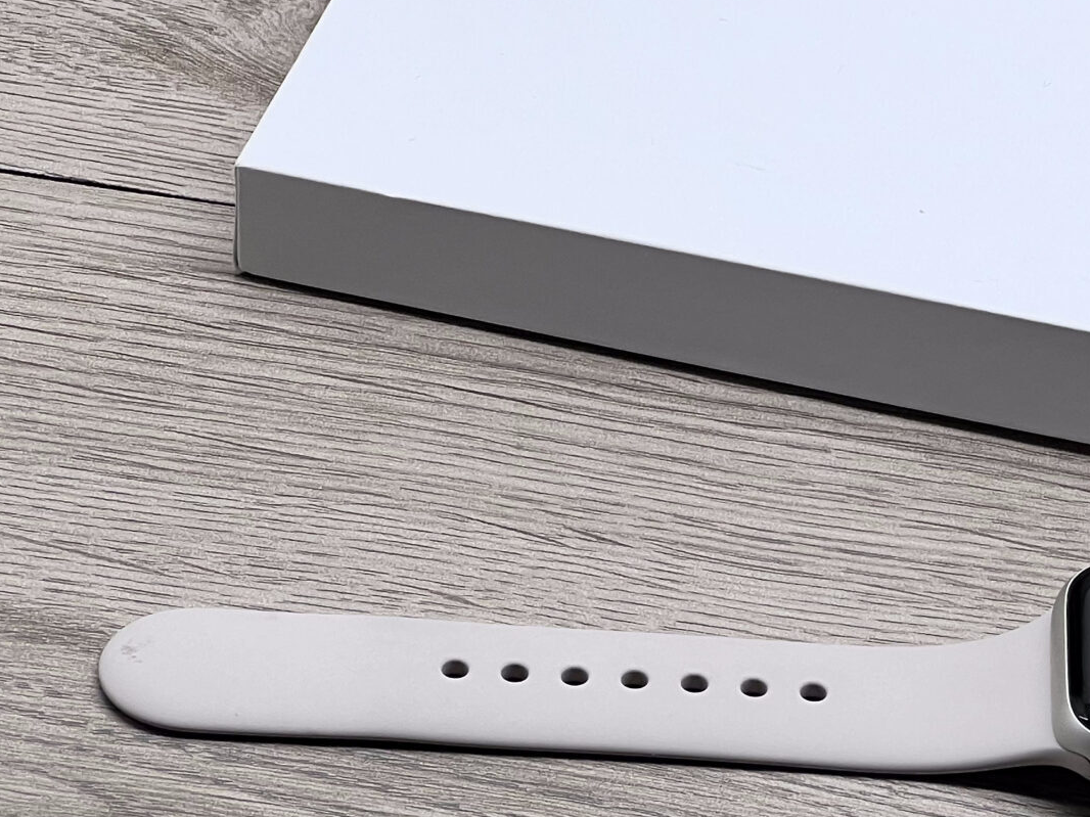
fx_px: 5824
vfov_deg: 8.0
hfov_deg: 10.6
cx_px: 1159
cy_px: 459
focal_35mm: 185
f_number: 2.8
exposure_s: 1/99
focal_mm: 9
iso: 40
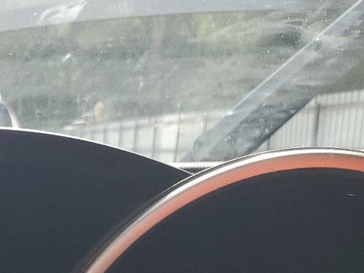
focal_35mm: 85
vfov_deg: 15.6
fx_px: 894
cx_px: -42
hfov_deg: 21.7
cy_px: 443
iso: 50
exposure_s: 1/156
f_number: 1.5
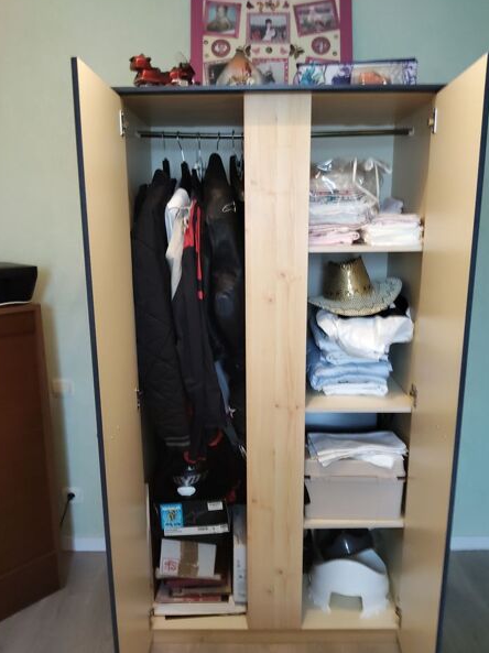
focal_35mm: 27
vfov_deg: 65.3
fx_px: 509
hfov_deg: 51.3
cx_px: 252
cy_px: 337
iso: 1455
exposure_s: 1/16.7
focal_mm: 4.15
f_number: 1.8
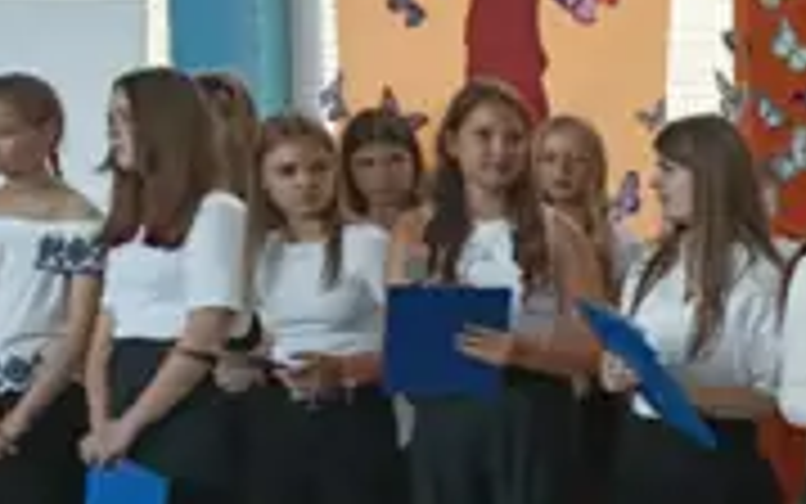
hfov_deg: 19.2
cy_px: 392
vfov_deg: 14.2
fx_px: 2022
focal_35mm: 92
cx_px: 1274
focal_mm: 3.98
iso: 125
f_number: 1.8
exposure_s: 1/100
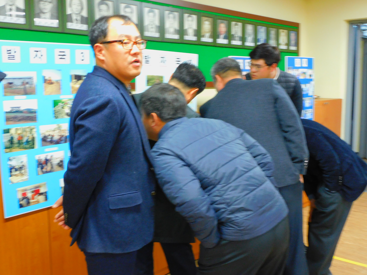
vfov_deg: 36.0
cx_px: 184
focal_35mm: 40
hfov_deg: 46.8
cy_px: 138
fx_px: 424
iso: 400
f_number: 3.8
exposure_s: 1/13
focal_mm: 7.2
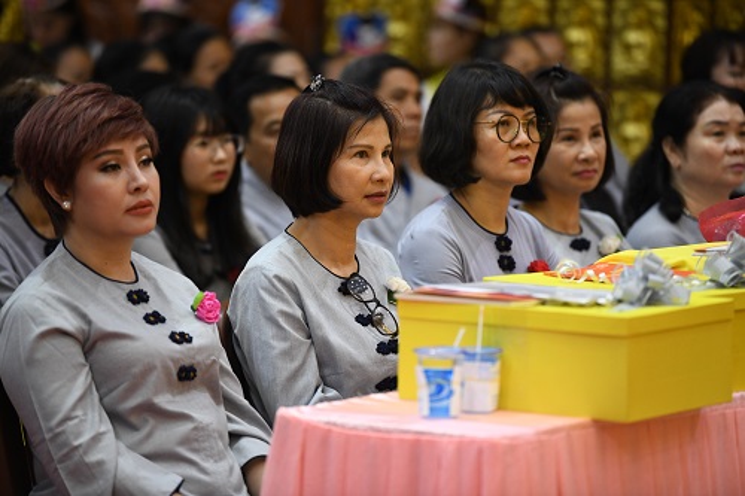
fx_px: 3724
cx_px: 372
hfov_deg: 11.4
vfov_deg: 7.6
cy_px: 248
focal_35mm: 180
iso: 2000
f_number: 2.8
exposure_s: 1/125
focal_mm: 180
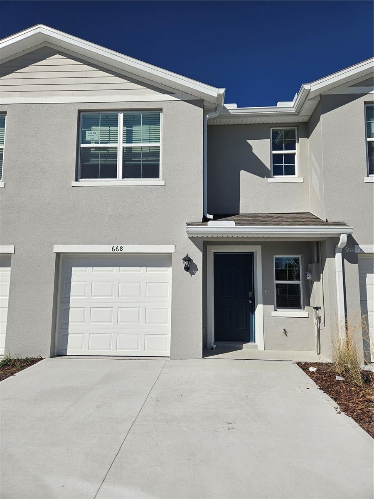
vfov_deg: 73.9
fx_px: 331
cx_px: 187
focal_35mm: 23
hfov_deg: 58.9
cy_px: 250
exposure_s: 1/5314
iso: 25
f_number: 1.8
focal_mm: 5.4
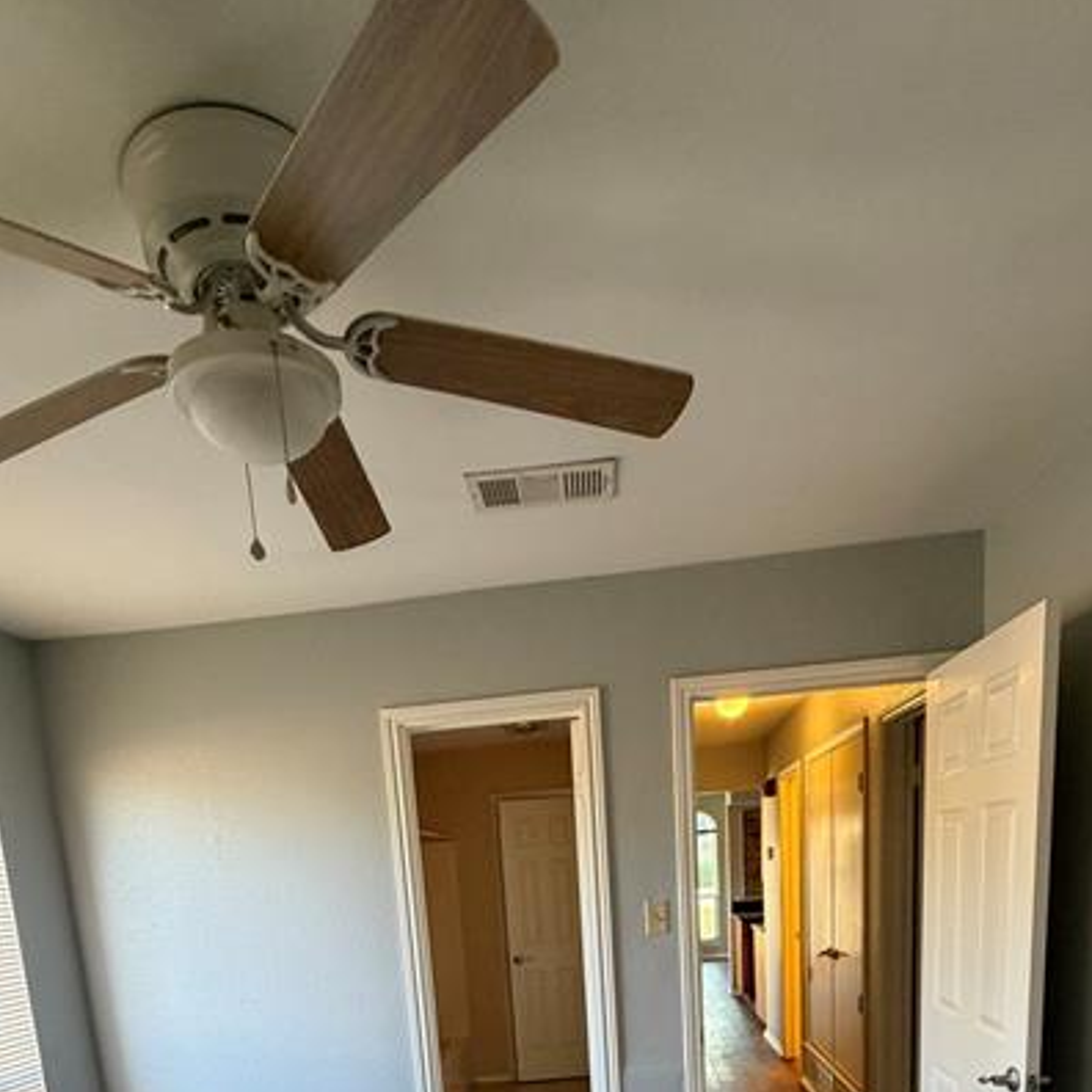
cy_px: 1037
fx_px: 857
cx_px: 527
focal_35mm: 24
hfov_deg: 65.0
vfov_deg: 54.1
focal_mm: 2.22
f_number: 2.2
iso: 250
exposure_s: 1/60
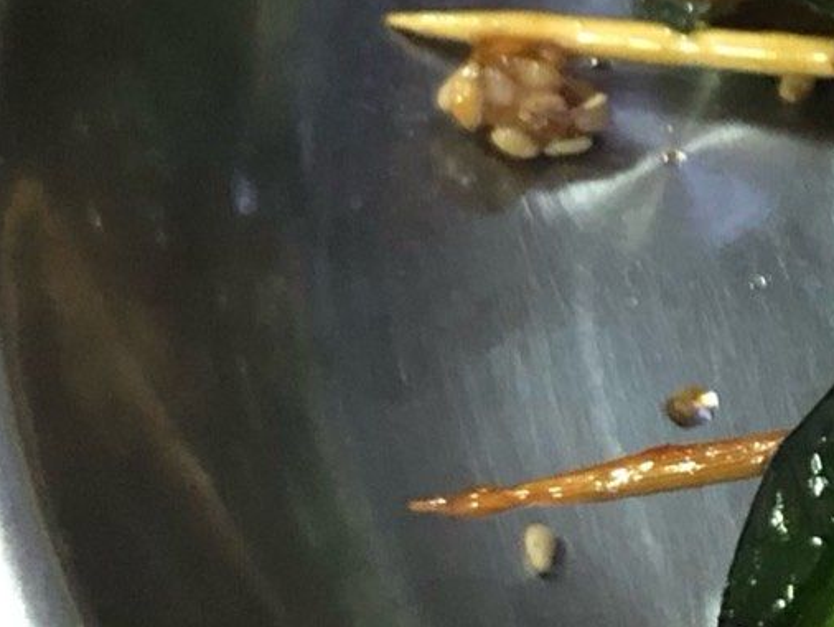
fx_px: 3640
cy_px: 153
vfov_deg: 9.8
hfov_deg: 11.8
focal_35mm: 151
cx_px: 1614
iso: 80
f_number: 1.8
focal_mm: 3.99
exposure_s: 1/5
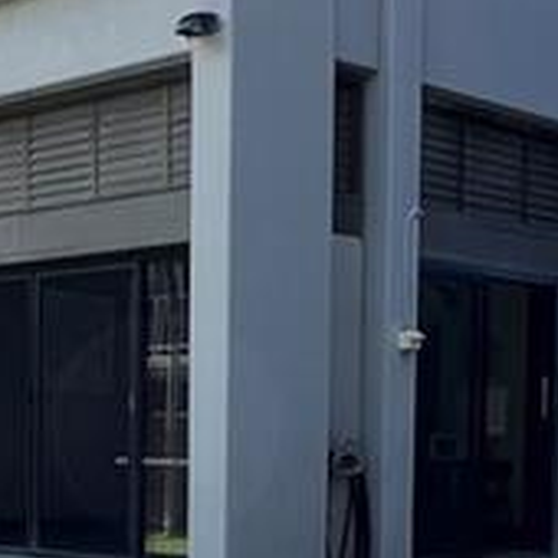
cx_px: 200
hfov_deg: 21.3
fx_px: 1477
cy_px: 588
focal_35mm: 81
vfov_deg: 20.5
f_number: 1.8
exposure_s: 1/344
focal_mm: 1.57
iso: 32
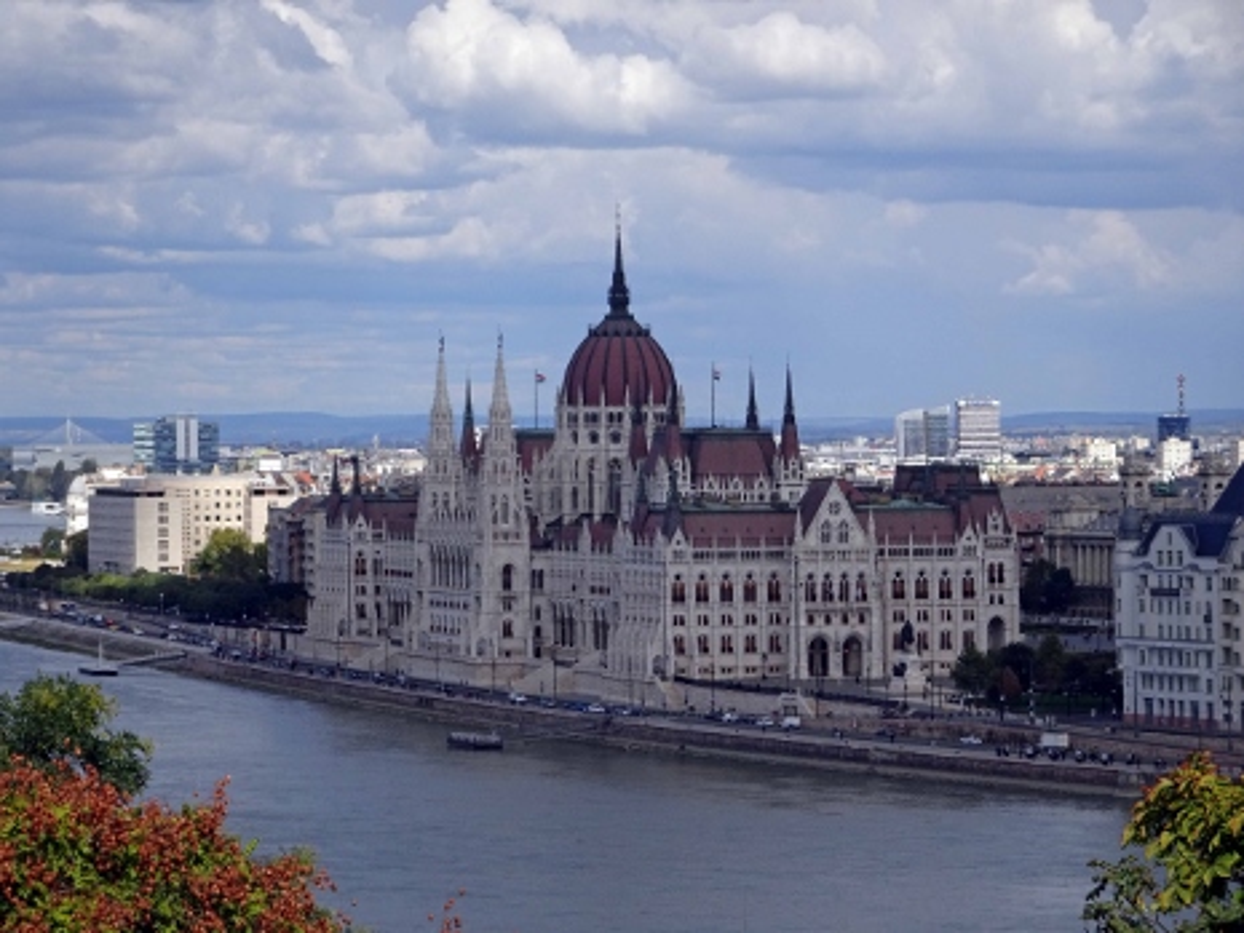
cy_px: 466
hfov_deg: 13.8
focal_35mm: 143
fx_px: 5140
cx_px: 622
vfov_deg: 10.4
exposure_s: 1/640
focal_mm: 24.36
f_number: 5.6
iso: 80
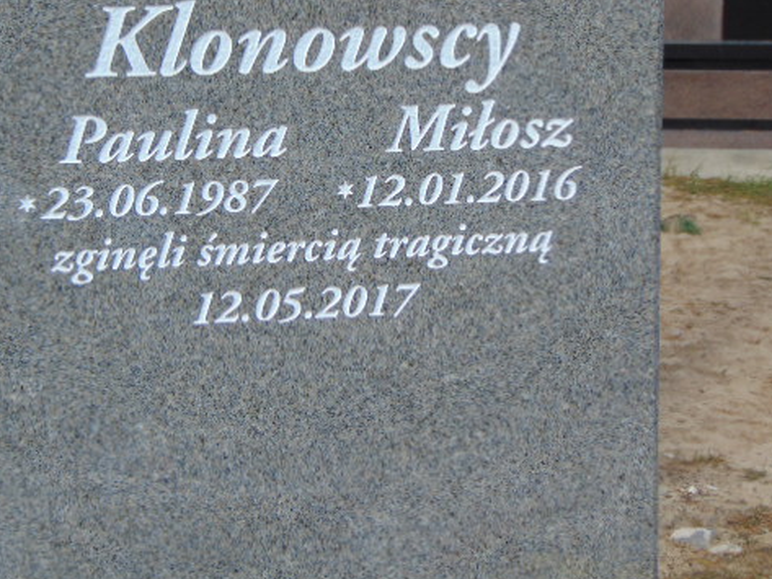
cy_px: 196
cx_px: 299
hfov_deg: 13.5
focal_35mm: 146
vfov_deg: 10.2
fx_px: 3257
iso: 80
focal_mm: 19.4
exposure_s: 1/640
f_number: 3.9
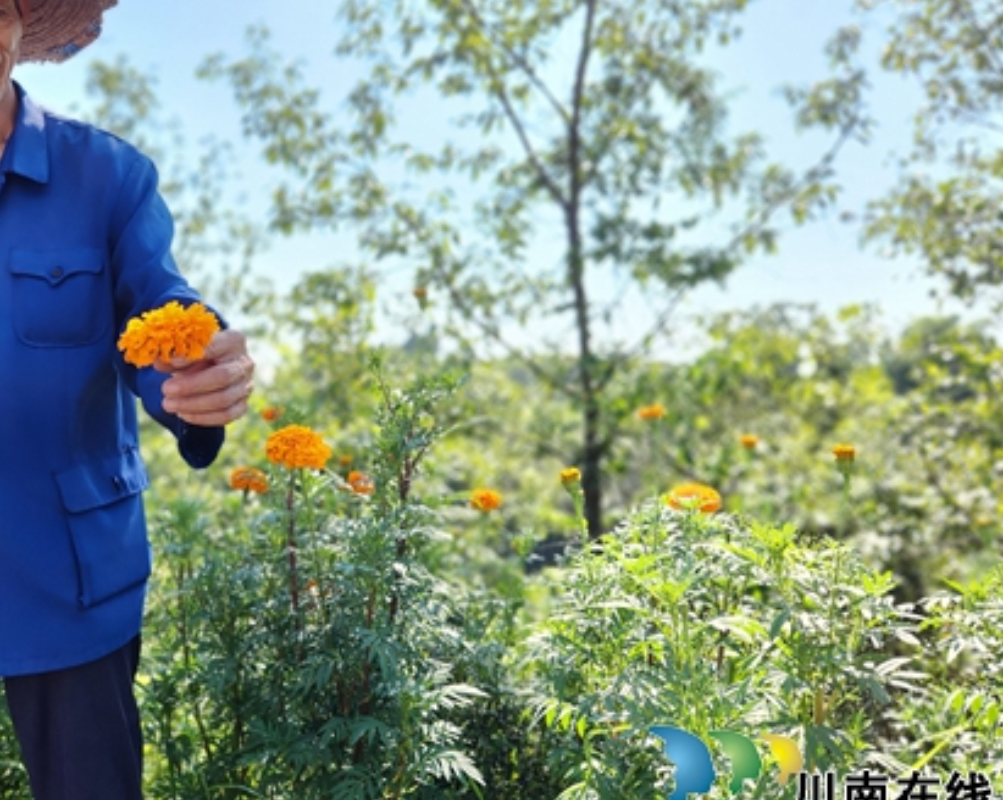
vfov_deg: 42.0
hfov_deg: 50.5
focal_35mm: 35
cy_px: 329
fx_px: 1038
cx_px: 322
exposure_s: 1/241
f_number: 1.8
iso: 20
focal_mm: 5.4
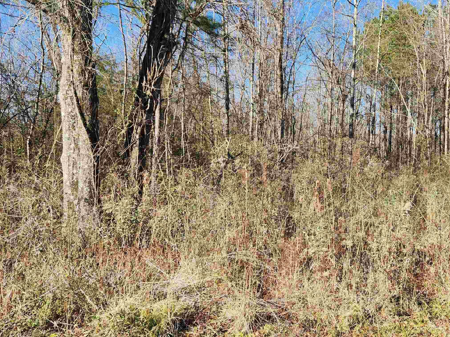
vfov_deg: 40.7
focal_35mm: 35
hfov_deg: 51.6
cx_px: 303
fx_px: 455
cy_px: 159
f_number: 1.8
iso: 20
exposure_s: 1/645
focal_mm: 5.4
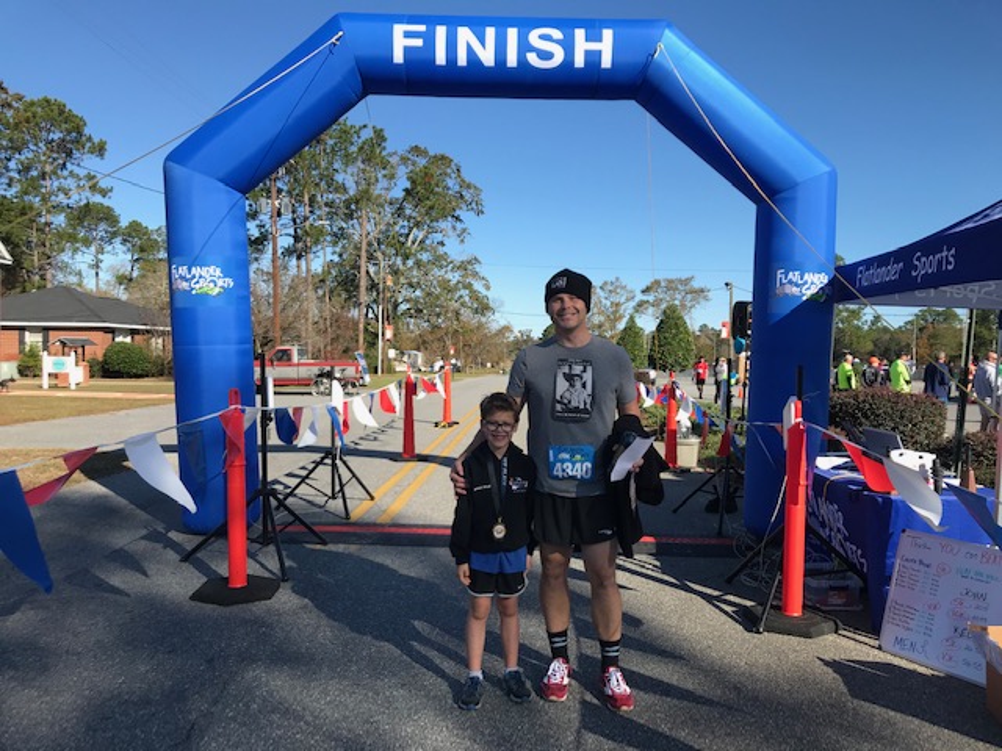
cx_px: 501
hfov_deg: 63.4
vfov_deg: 49.7
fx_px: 810
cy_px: 376
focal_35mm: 28
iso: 20
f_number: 1.8
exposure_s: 1/1350
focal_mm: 3.99
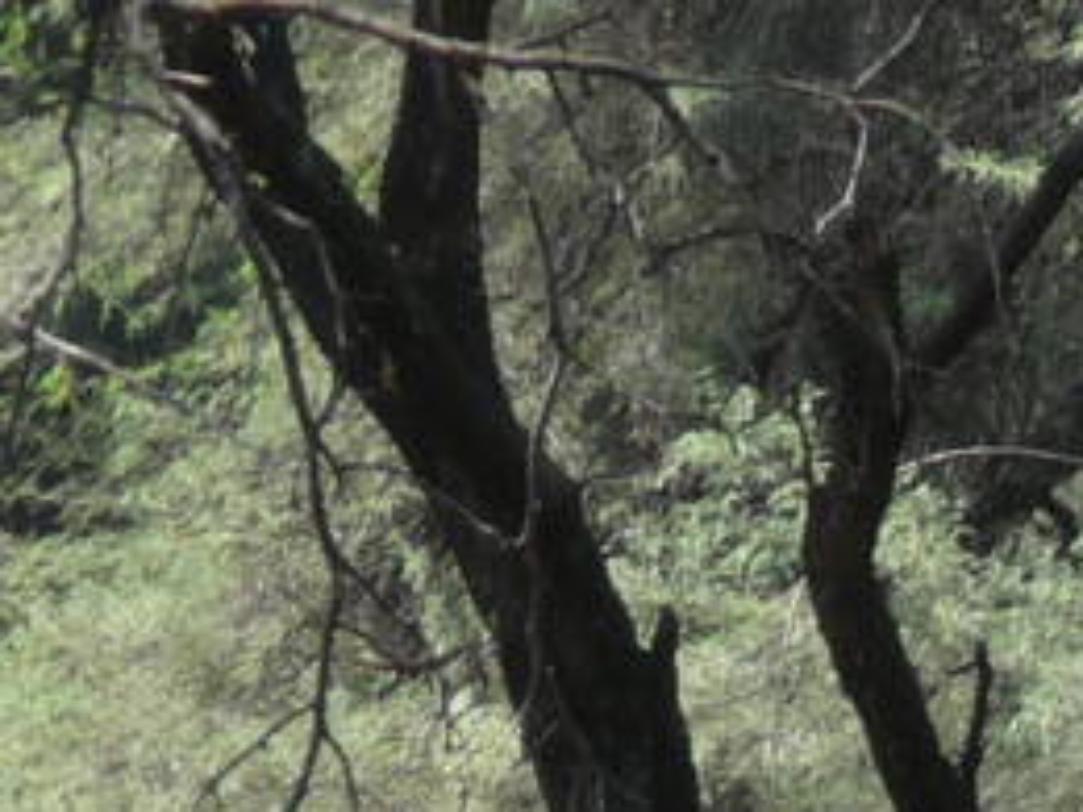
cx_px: 3124
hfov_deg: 2.7
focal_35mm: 733
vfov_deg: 2.0
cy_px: 2265
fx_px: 22933
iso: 100
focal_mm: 20.3
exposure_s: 1/160
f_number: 4.7
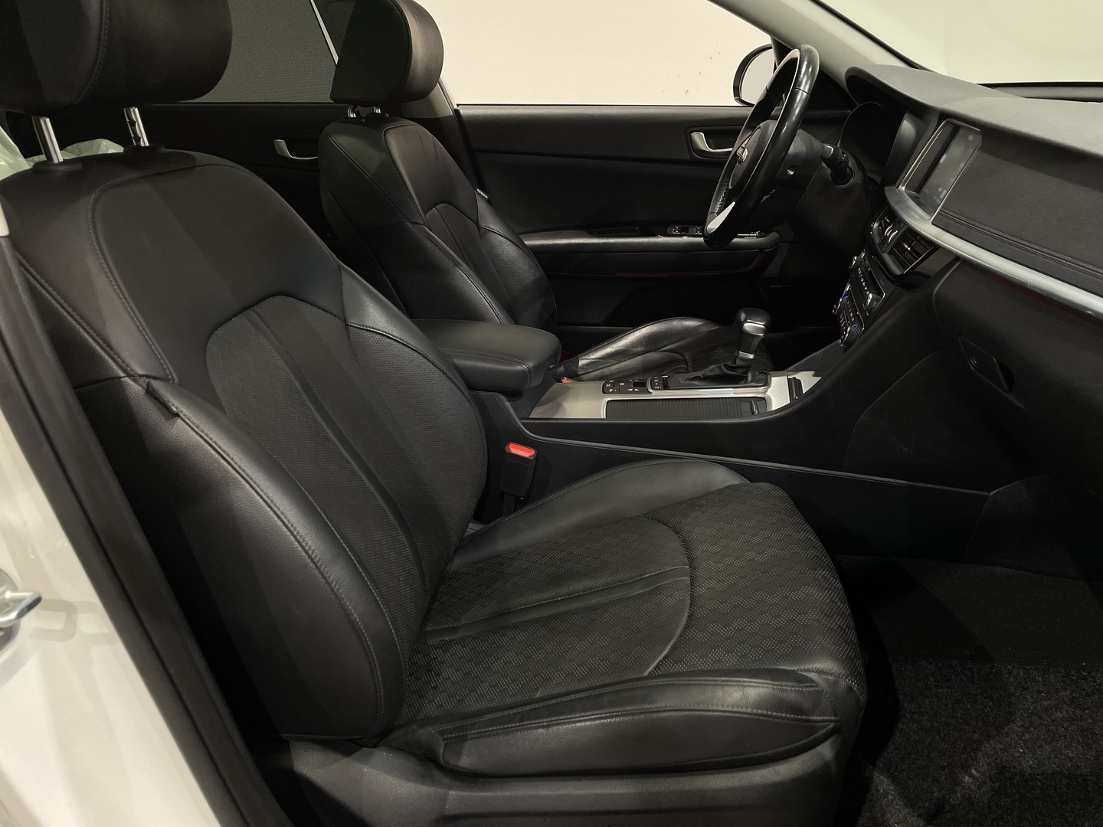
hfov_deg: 67.3
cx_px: 552
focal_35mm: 26
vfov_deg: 53.1
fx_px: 828
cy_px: 414
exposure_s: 1/100
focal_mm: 4.2
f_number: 1.6
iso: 125
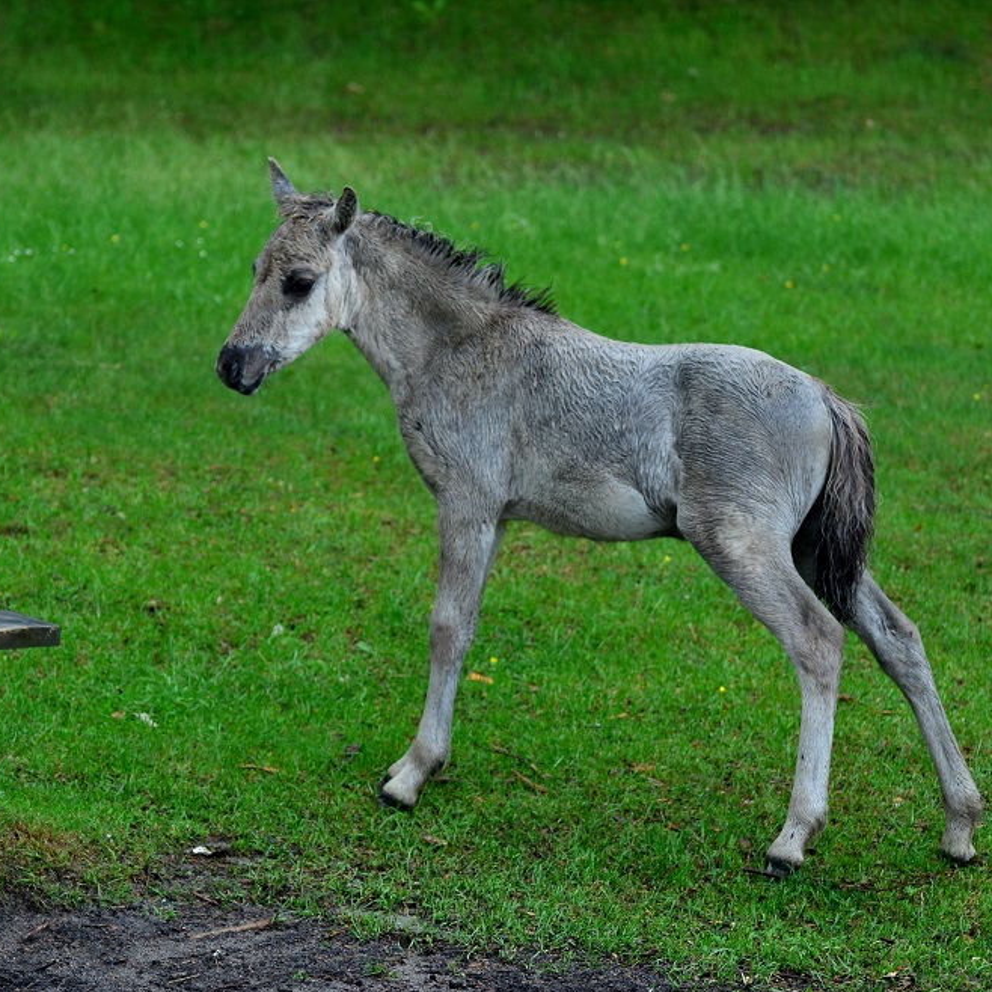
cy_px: 497
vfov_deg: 9.1
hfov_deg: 9.1
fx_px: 6257
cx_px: 540
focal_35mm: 193
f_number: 4.5
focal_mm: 100
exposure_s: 1/125
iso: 400
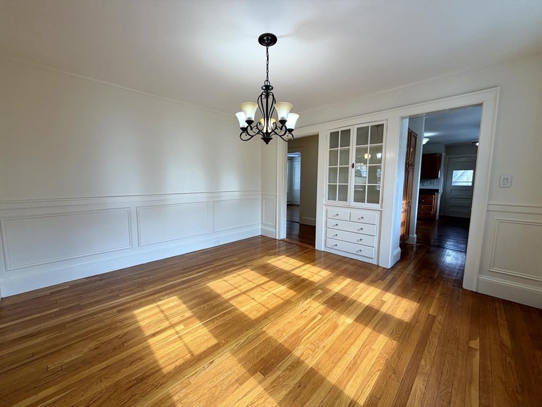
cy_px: 204
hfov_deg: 102.1
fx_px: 219
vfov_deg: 85.7
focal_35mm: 14
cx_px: 271
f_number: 2.2
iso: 50
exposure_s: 1/120
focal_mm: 2.22
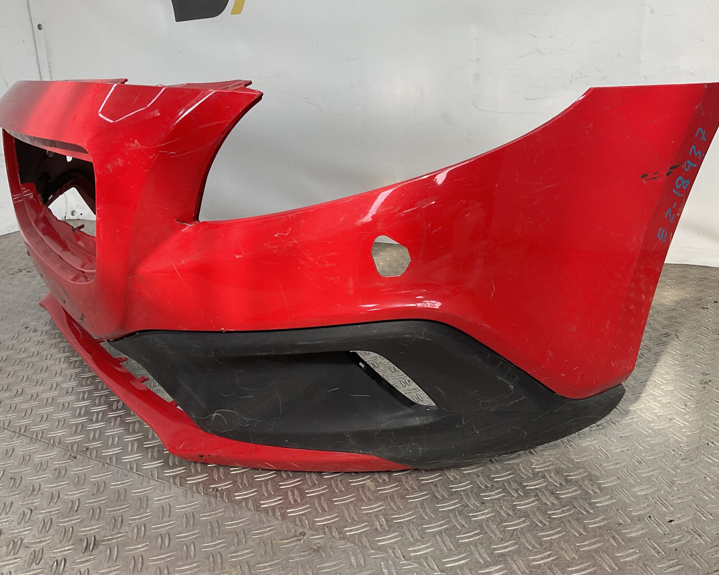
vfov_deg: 47.1
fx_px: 660
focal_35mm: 31
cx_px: 384
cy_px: 288
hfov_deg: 57.1
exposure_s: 1/177
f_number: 1.8
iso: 16
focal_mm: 3
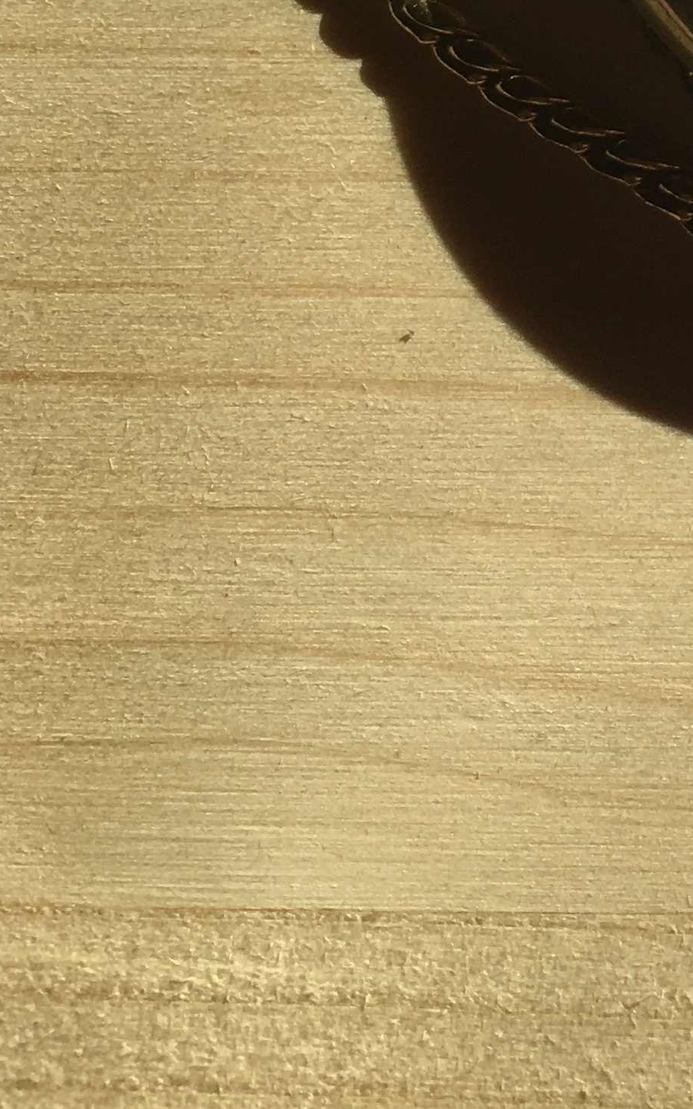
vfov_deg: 21.8
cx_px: 1057
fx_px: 2569
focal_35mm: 85
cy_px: -354
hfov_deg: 14.3
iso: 25
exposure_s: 1/1183
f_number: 2.2
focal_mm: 4.15
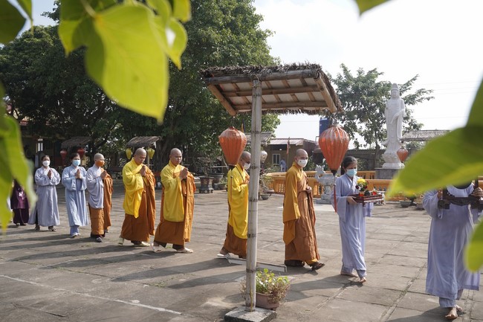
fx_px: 456
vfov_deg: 38.9
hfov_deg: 55.8
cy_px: 161
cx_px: 242
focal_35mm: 34
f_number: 8
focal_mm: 34
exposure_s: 1/1250
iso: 1000
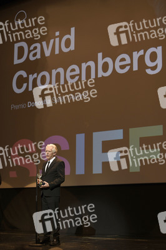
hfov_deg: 19.4
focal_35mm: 70
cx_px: 83
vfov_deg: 28.9
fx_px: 485
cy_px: 125
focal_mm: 70
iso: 1250
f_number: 5
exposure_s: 1/160
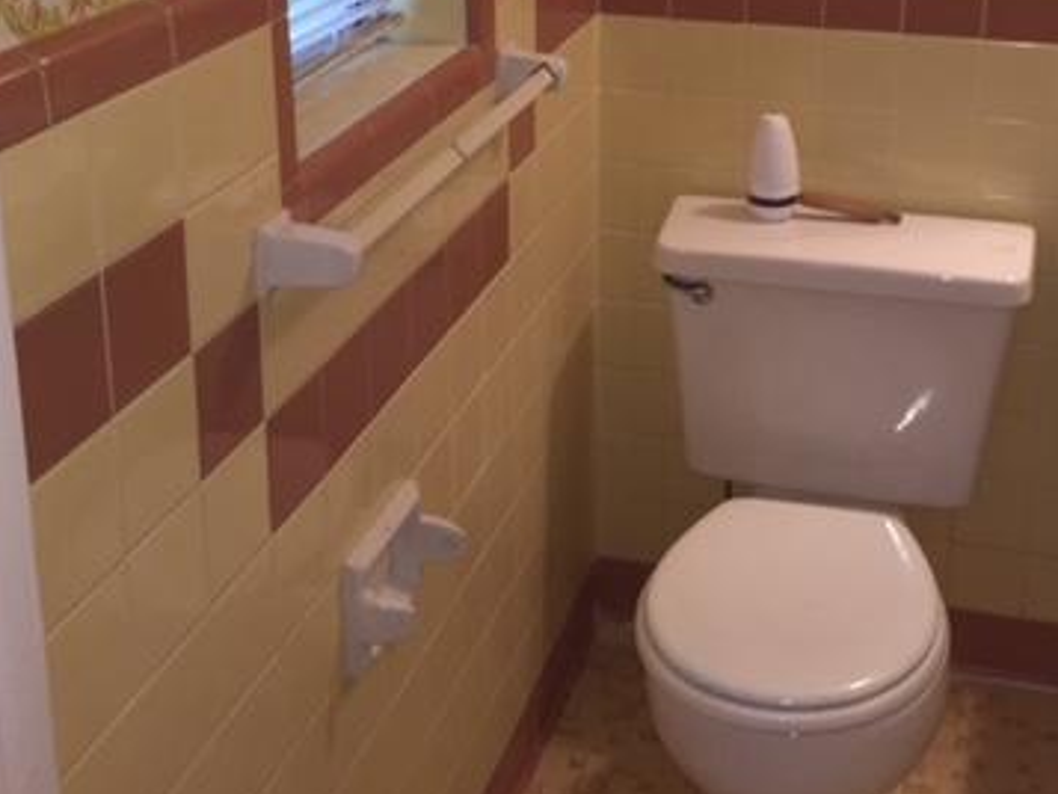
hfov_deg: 36.6
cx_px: 661
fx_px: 1590
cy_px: 101
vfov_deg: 27.2
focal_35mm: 52
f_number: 2.2
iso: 40
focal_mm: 4.15
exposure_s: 1/30
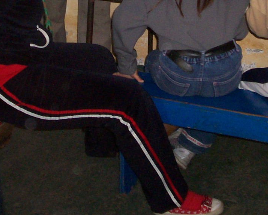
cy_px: -39
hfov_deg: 19.4
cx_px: 138
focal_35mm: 99
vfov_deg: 15.0
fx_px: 785
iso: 140
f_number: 4.5
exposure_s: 1/64
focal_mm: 5.9
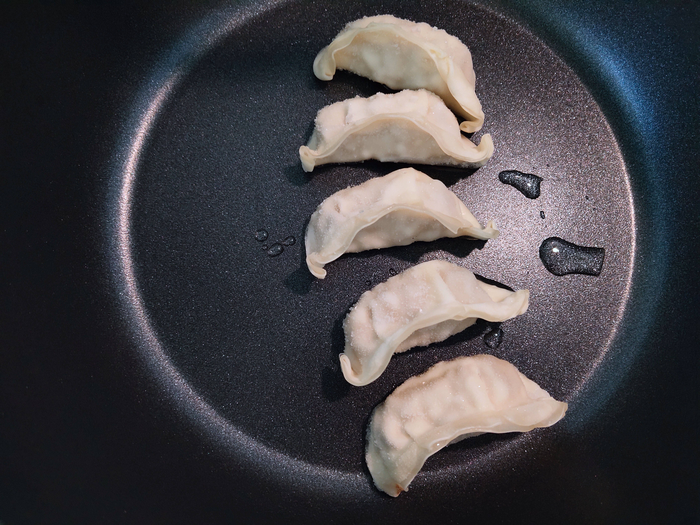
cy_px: 262
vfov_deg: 46.8
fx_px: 607
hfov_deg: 60.0
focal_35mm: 30
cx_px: 350
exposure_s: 1/33
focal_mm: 4.35
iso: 219
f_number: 1.8
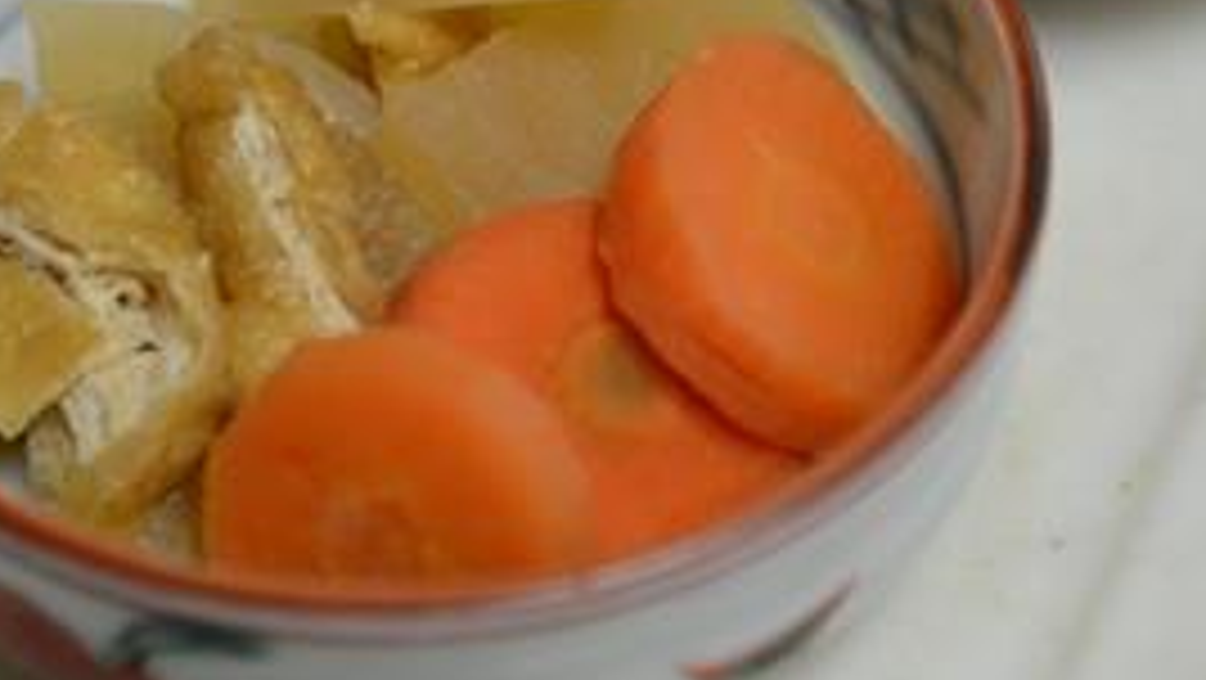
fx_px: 4120
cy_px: 250
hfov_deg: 16.6
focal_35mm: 129
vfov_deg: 9.4
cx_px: 418
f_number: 3.8
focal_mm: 55
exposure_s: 1/50
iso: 400
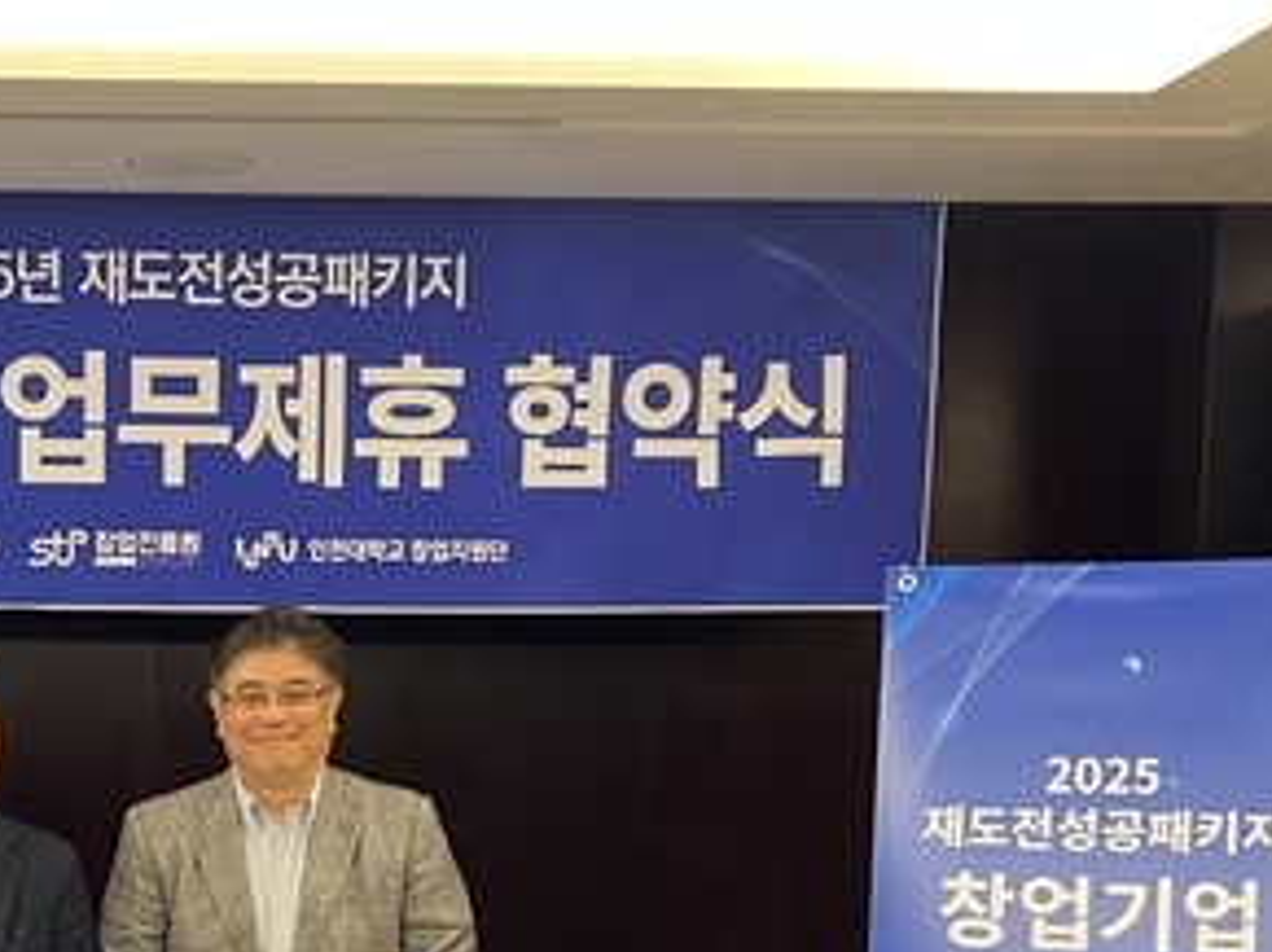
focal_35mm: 61
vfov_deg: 23.1
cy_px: 926
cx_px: 123
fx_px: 2240
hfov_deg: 30.3
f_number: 1.5
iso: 320
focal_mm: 5.7
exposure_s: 1/60
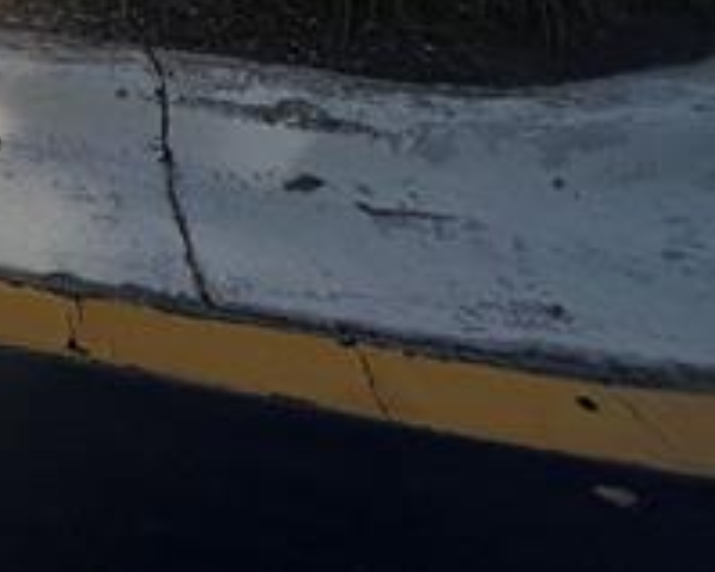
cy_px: -371
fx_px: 1163
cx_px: -489
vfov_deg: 21.3
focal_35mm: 55
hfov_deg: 23.2
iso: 50
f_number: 2.2
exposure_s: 1/4000
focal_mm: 2.22
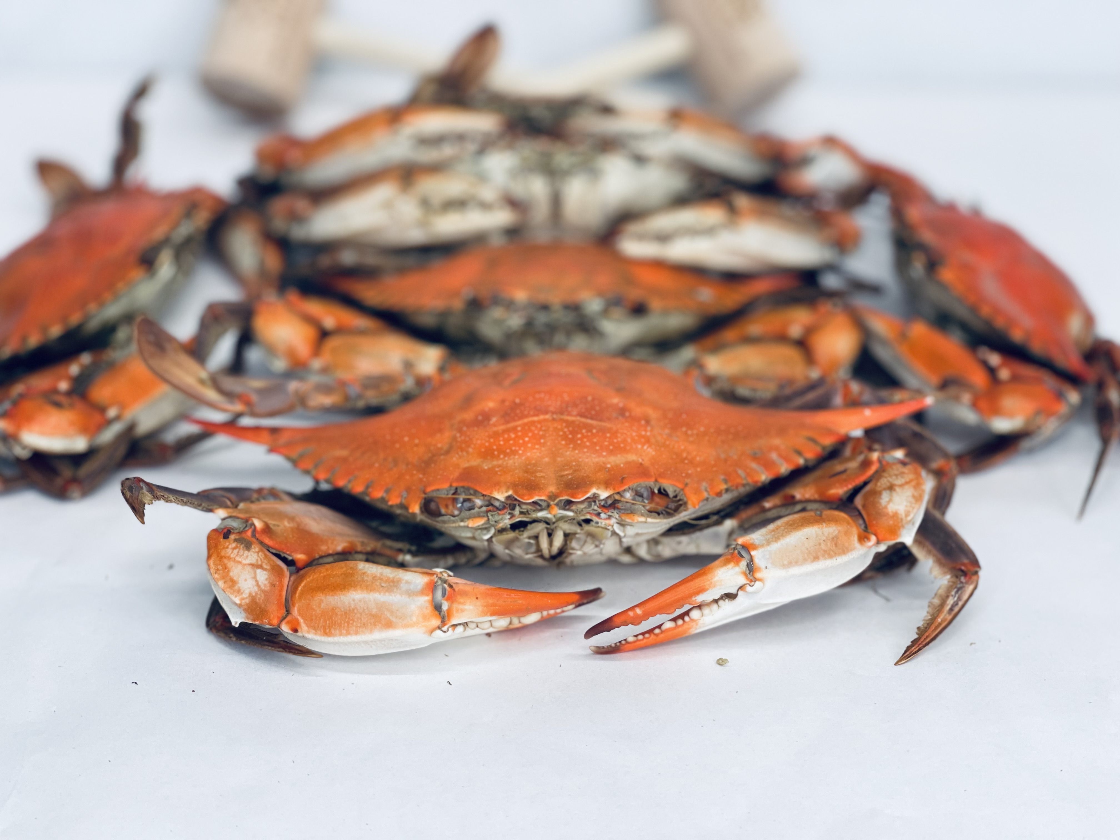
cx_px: 560
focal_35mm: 64
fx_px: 2071
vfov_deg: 22.9
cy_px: 420
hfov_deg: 30.3
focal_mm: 7.5
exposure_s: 1/120
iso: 80
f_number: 2.2
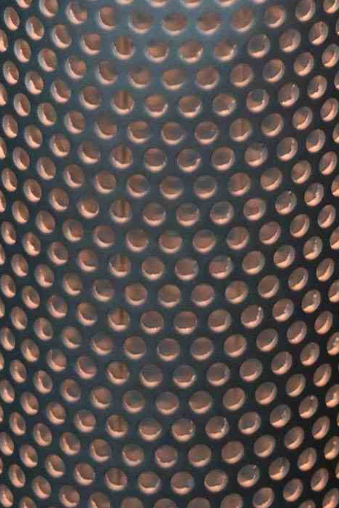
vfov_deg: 7.7
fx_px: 3261
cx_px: 482
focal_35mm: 231
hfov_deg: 5.9
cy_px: -1017
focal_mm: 35
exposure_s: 1/160
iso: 800
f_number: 4
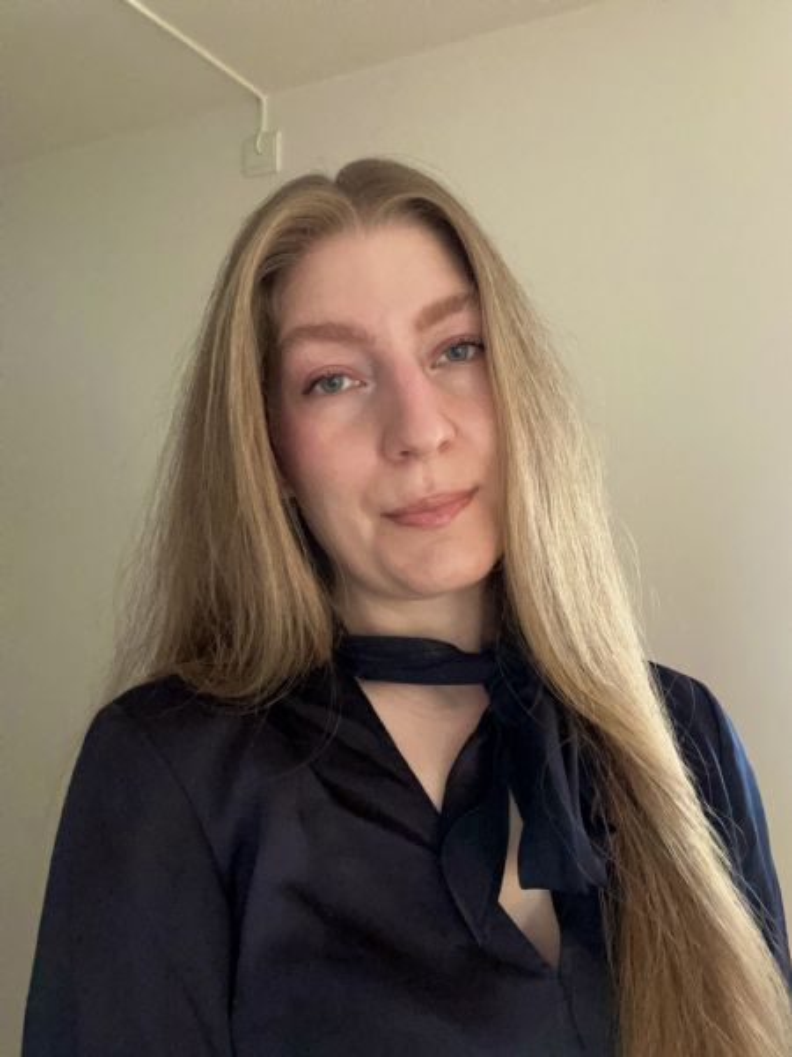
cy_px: 528
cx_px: 396
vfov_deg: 60.0
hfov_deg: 46.8
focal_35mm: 30
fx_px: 915
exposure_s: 1/30
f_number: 1.9
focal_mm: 2.69
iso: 400
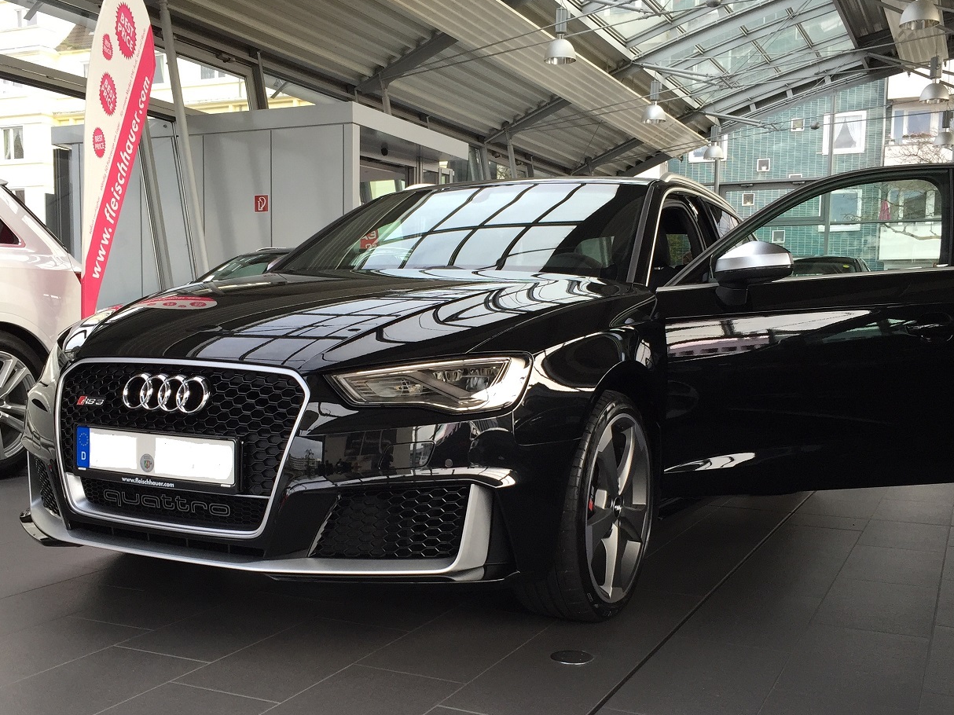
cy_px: 411
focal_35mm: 39
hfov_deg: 47.8
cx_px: 446
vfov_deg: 36.7
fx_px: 1075
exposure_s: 1/100
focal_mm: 4.15
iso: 50
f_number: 2.2
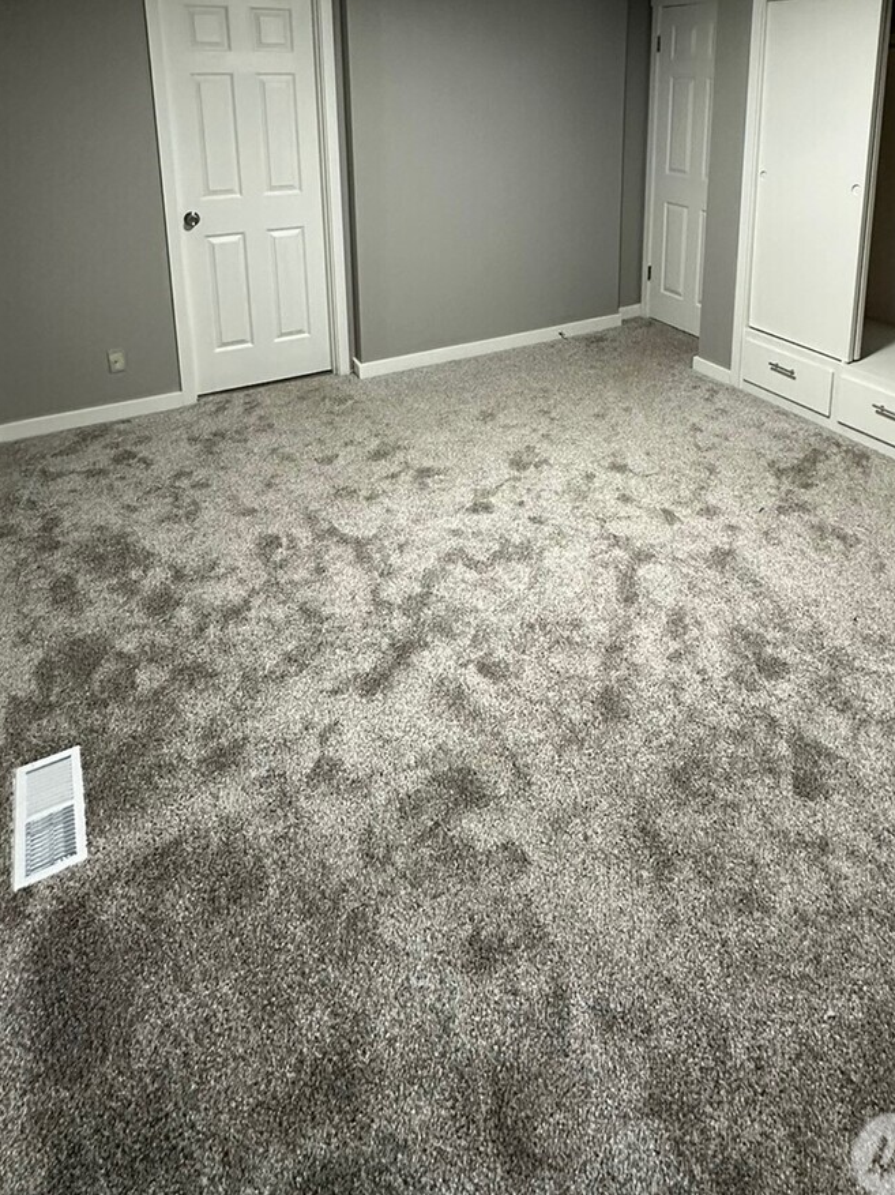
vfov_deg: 67.1
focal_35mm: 23
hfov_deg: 58.4
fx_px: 793
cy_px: 240
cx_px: 533
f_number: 2.2
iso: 500
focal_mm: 2.22
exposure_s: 1/60
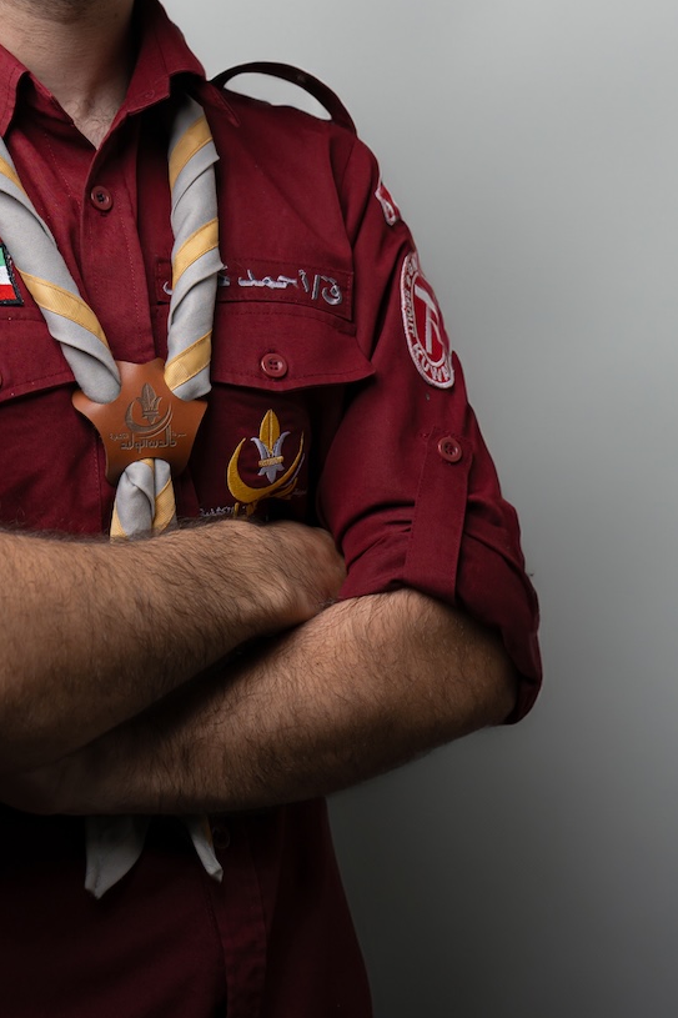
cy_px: 85
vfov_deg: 24.3
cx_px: 60
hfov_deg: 16.6
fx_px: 2289
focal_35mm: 81
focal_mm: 44
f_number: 5
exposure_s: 1/125
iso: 160
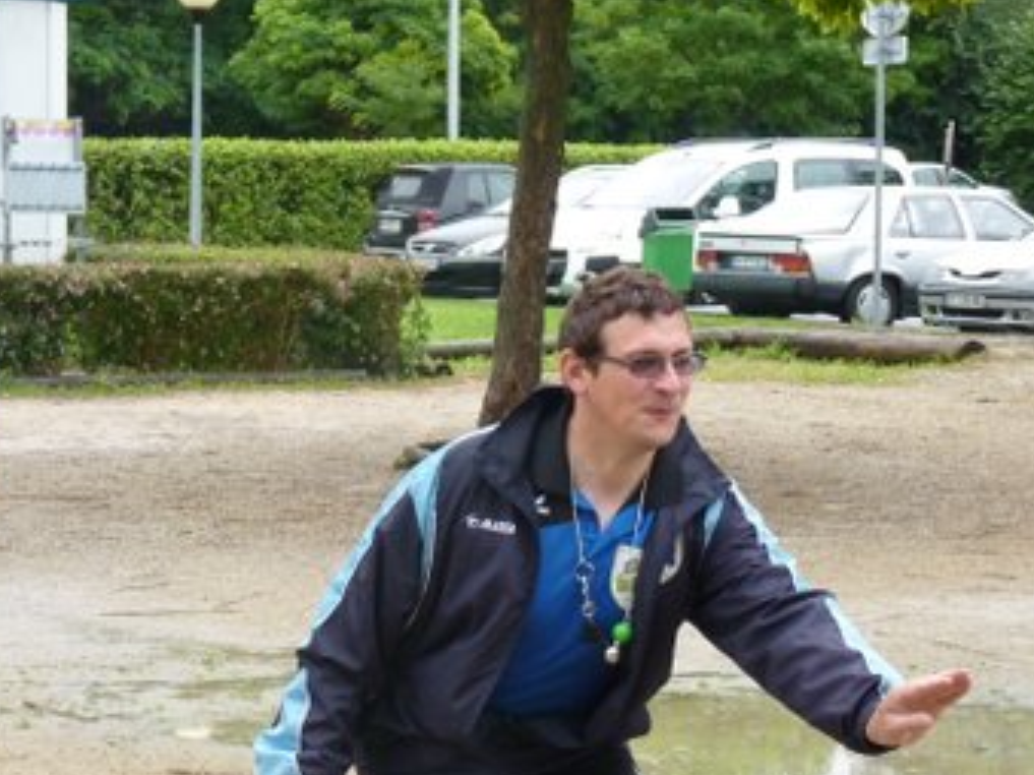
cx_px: 644
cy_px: 418
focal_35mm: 129
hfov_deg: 15.3
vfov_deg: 11.5
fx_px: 3852
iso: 320
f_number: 3.4
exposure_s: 1/500
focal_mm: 16.1
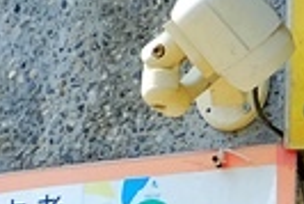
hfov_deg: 3.5
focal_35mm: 577
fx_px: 4878
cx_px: 1054
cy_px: 111
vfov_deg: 2.4
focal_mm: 50
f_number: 5.6
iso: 200
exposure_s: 1/250
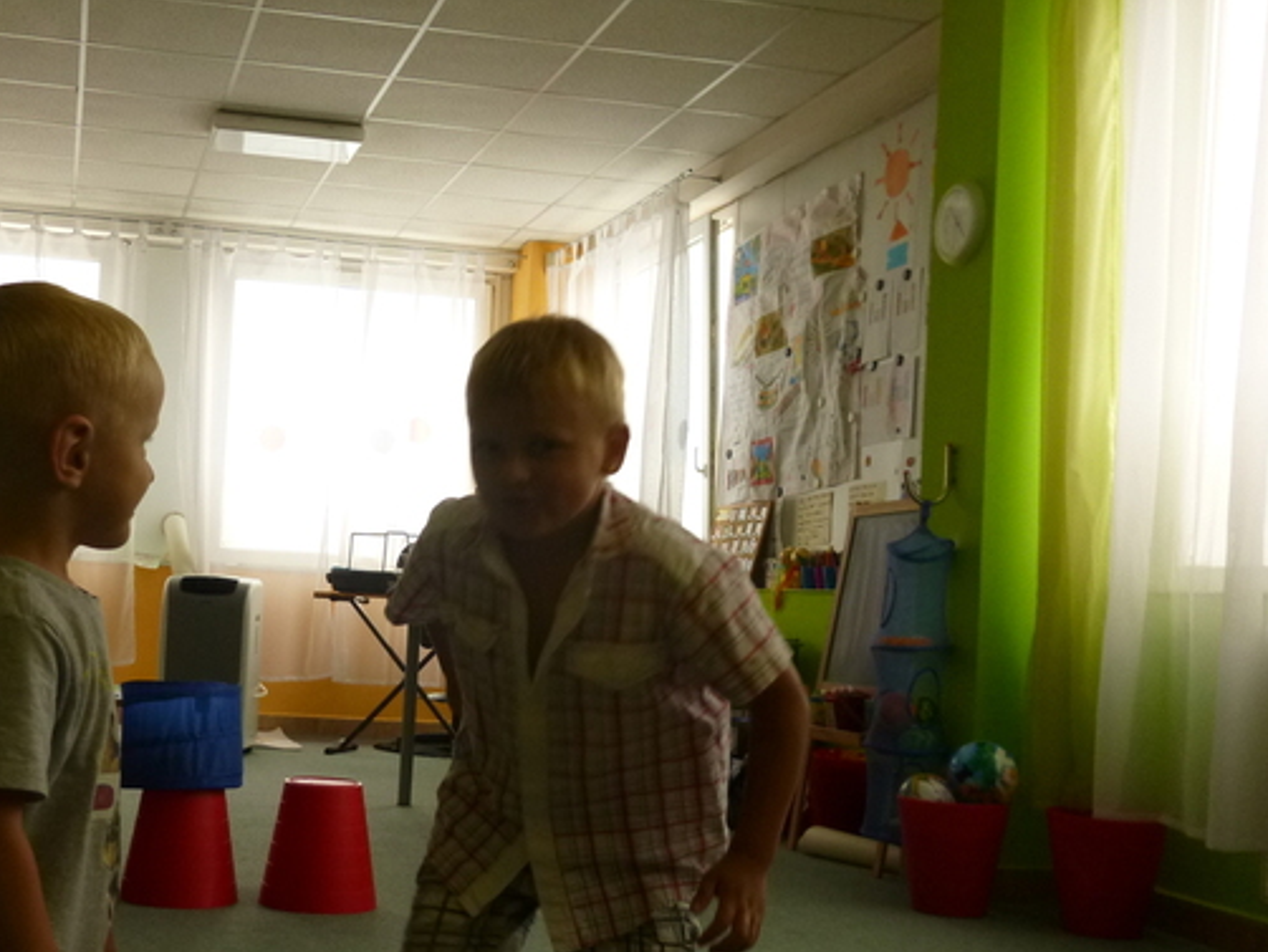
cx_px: 366
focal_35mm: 43
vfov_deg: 33.5
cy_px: 556
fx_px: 1576
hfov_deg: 42.9
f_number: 3.3
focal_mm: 4.9
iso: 200
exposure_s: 1/125
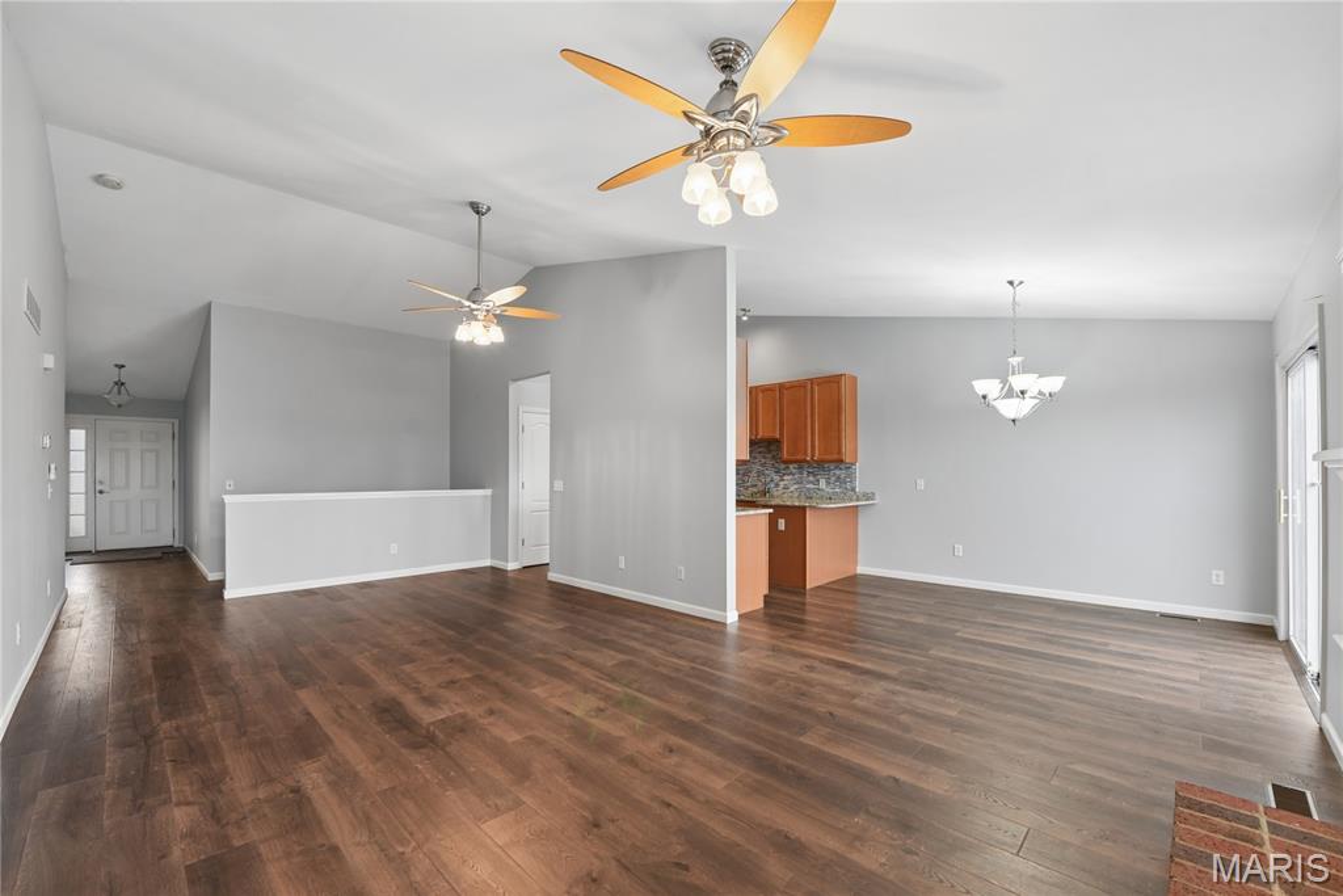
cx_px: 672
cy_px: 448
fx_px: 522
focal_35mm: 14
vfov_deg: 81.2
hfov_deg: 104.2
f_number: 6.3
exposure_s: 1/20
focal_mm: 14
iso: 400
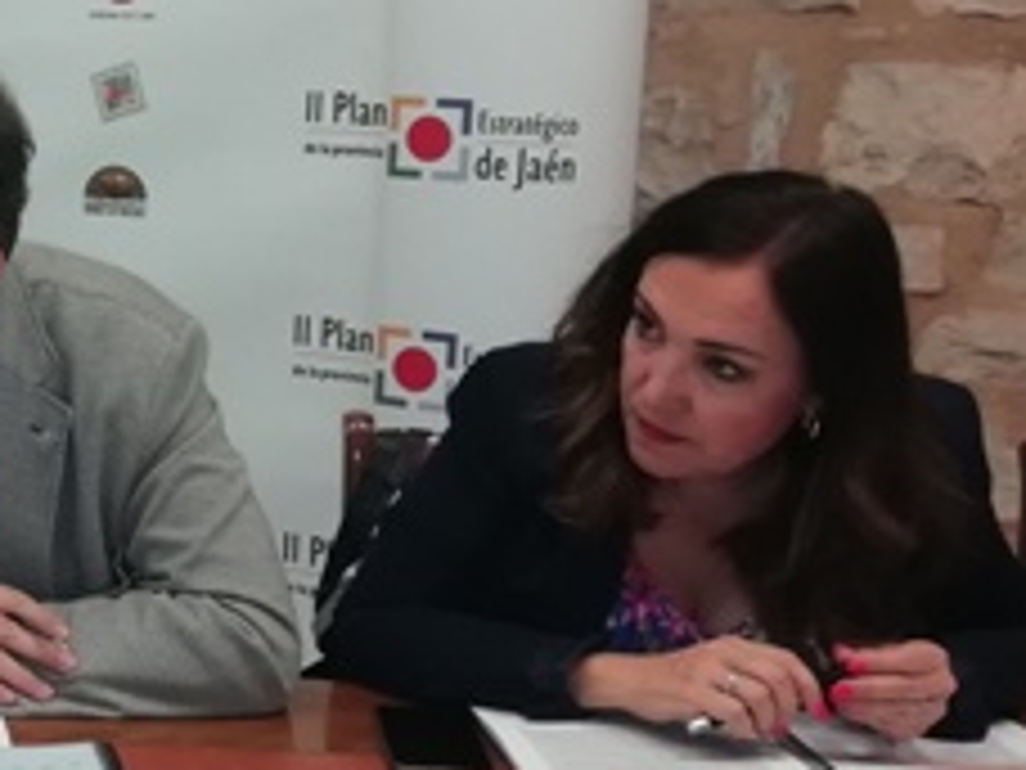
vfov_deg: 20.1
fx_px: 2164
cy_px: 279
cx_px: -328
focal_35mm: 73
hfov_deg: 23.4
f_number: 2.2
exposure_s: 1/33.3
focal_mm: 3.46
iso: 125
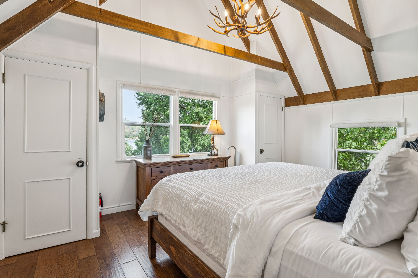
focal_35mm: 18
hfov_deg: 90.0
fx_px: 209
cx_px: 209
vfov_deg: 67.4
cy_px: 139
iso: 100
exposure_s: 1/2
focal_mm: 18
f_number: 13
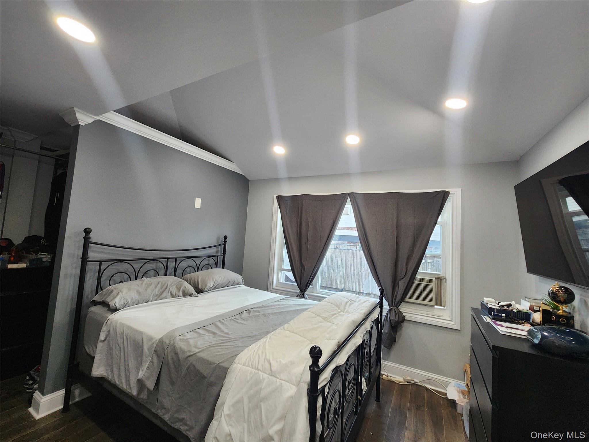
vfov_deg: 89.9
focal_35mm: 13
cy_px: 221
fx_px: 221
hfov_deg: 106.2
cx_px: 294
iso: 200
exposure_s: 1/60
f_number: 2.2
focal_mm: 2.2
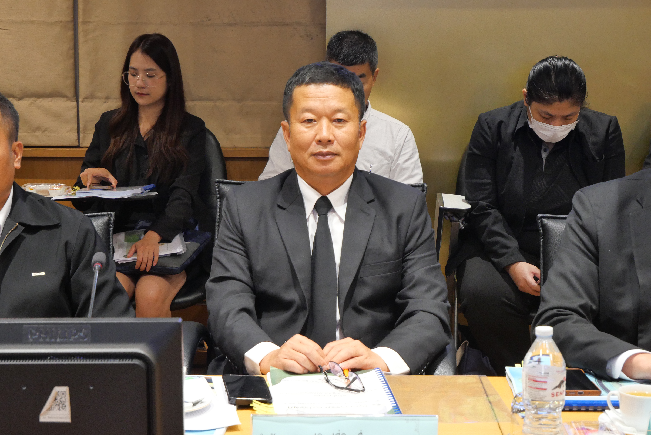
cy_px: 218
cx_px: 326
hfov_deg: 23.4
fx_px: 1574
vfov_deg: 15.7
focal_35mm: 87
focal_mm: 42
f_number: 5.5
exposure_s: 1/15
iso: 1000
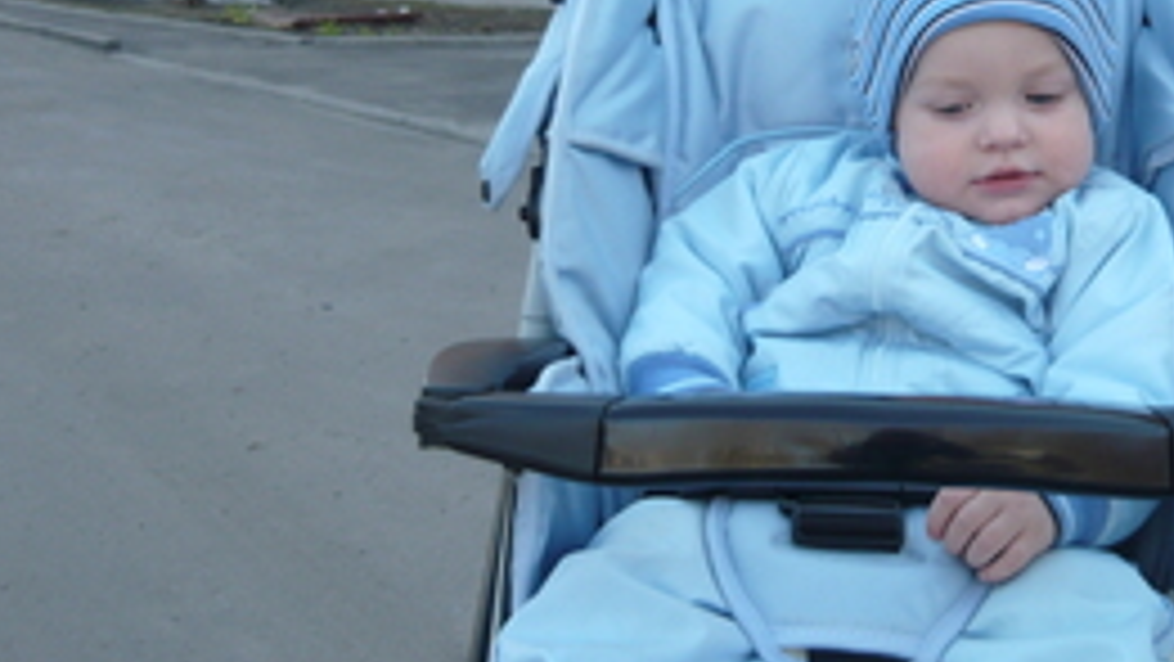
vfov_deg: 19.2
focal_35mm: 62
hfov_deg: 33.3
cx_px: 841
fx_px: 1931
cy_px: 90
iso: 100
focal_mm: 5.5
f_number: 2.8
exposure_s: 1/250
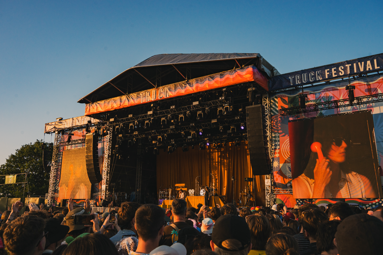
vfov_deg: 42.3
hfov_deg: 60.3
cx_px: 192
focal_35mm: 31
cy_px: 128
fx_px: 330
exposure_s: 1/1000
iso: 800
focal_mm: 31
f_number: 9
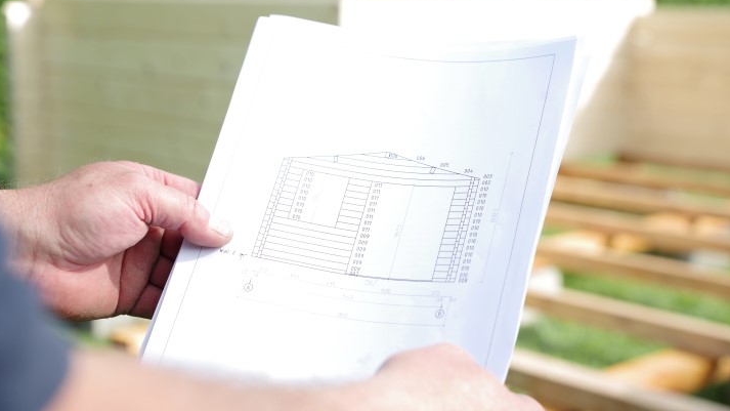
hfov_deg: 28.6
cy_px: 181
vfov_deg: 16.3
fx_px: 1432
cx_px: 364
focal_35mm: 74
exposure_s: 1/100
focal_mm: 70
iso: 100
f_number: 5.6
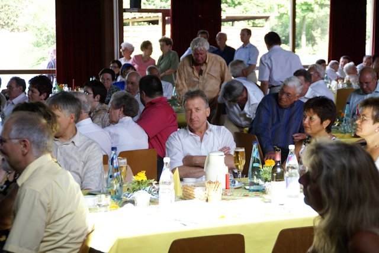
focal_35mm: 105
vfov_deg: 13.1
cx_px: 190
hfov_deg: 19.4
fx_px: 1106
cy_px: 126
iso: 250
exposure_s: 1/125
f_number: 5.6
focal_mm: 70
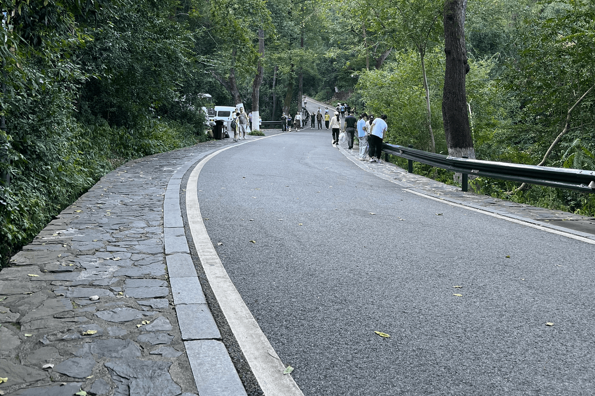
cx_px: 293
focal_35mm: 37
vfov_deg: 34.8
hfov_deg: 51.9
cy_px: 79
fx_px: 611
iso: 80
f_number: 1.6
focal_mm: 5.1
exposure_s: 1/121
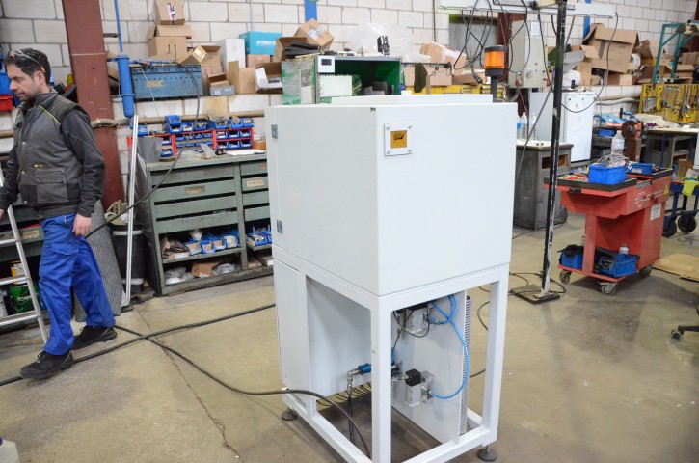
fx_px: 523
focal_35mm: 27
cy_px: 232
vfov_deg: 47.7
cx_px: 350
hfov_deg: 67.5
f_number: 3.5
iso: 6400
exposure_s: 1/800
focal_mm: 18
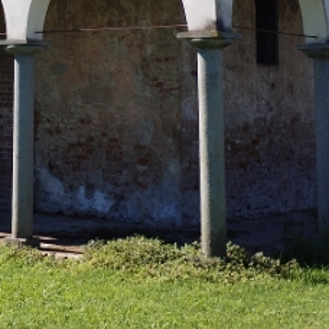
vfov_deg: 14.7
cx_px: 25
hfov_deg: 15.0
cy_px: -56
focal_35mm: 115
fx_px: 1237
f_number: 1.8
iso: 100
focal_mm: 4.75
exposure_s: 1/1263
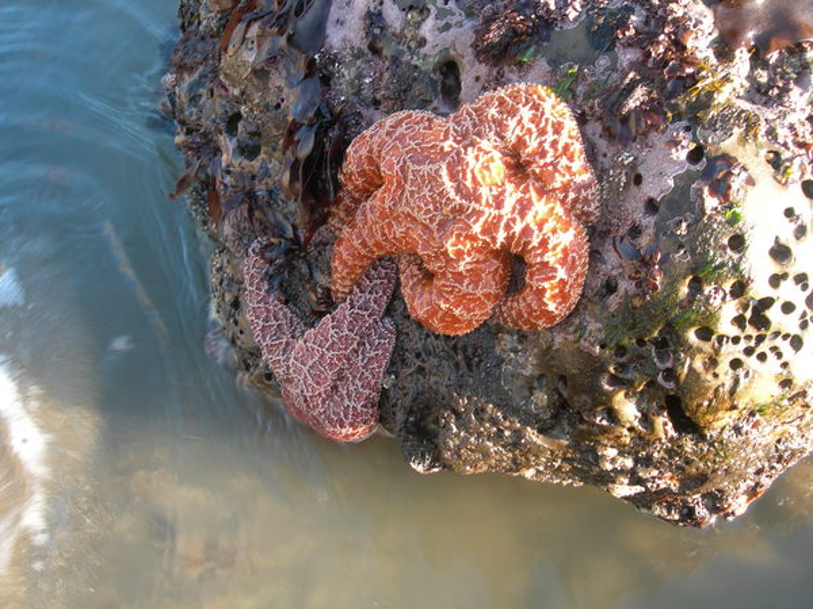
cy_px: 304
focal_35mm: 38
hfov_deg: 49.0
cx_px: 406
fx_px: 892
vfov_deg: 37.7
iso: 50
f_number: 4.8
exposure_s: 1/33.6
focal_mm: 7.8
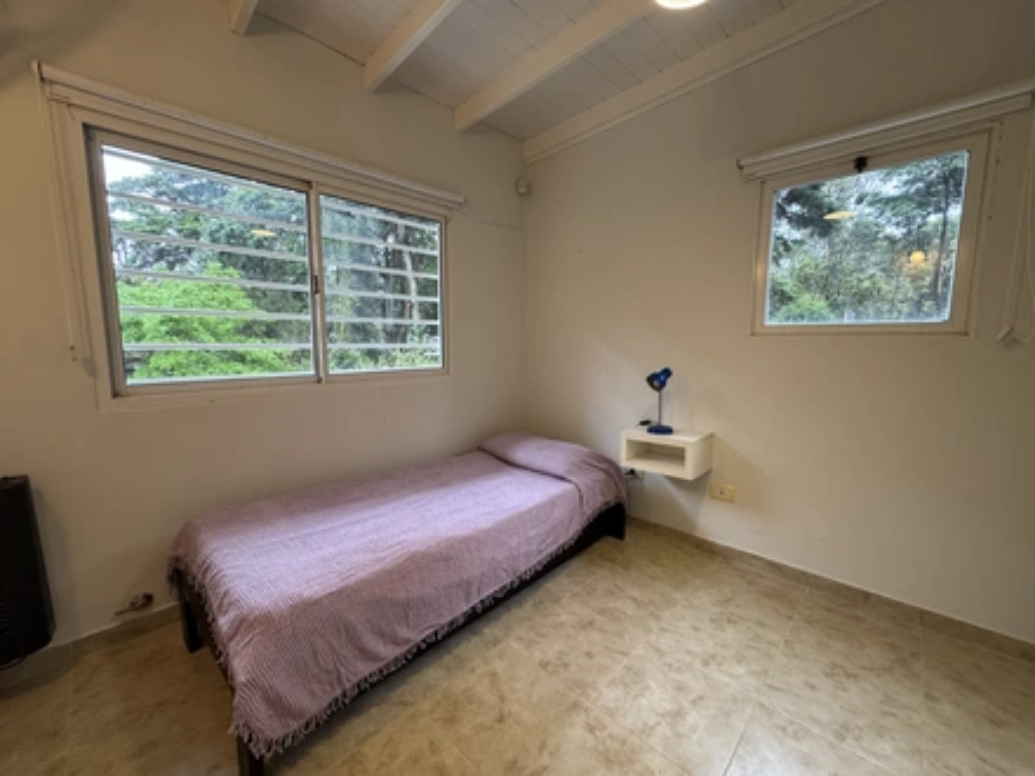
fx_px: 419
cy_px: 388
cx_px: 518
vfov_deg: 85.7
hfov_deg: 102.1
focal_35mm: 14
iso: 200
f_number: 2.2
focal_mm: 2.22
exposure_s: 1/100
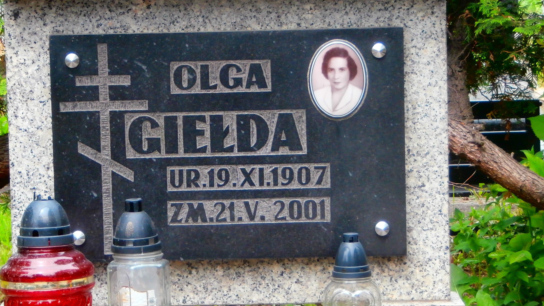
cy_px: 151
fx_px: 1976
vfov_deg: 8.9
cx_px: 240
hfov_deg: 15.7
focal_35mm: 137
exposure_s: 1/125
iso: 200
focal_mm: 19.54
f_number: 5.4
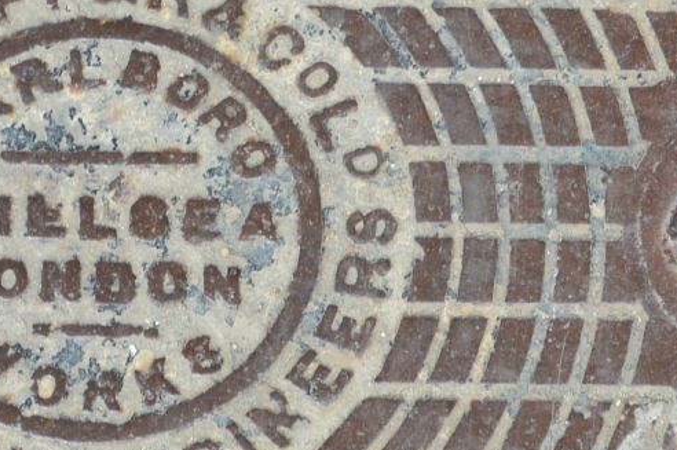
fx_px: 4621
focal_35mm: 246
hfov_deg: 8.4
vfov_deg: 5.6
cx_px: 147
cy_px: 259
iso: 200
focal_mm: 42
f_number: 5.3
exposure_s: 1/15
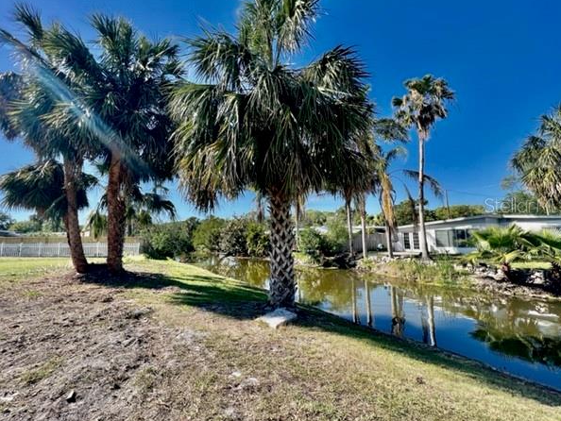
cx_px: 271
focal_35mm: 14
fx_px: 227
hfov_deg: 102.0
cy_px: 205
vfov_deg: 85.7
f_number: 1.8
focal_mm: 1.57
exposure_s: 1/564
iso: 32
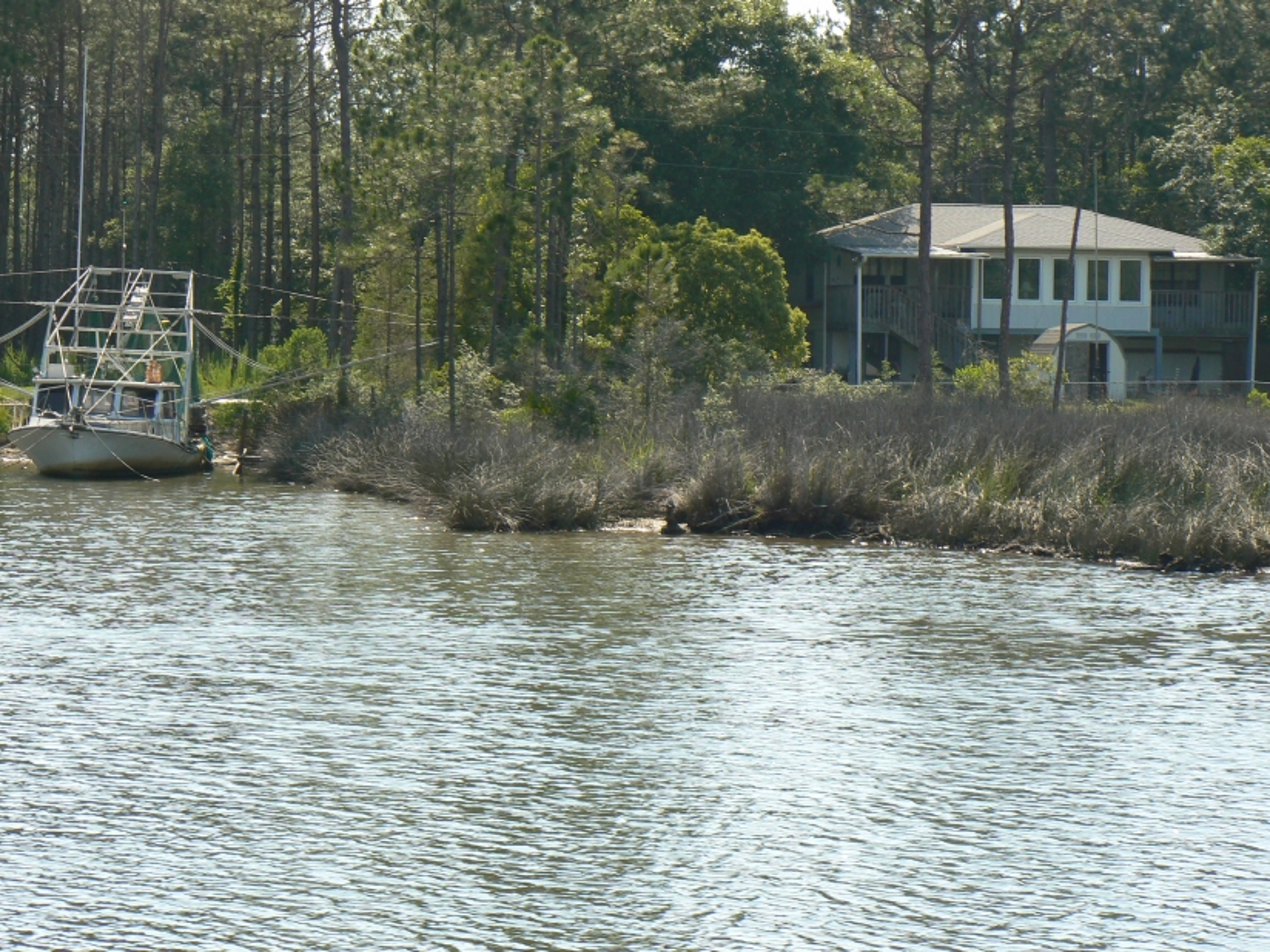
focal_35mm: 117
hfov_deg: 16.8
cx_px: 635
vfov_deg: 12.7
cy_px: 476
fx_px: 4293
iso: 80
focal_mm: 19.5
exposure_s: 1/320
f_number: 5.6
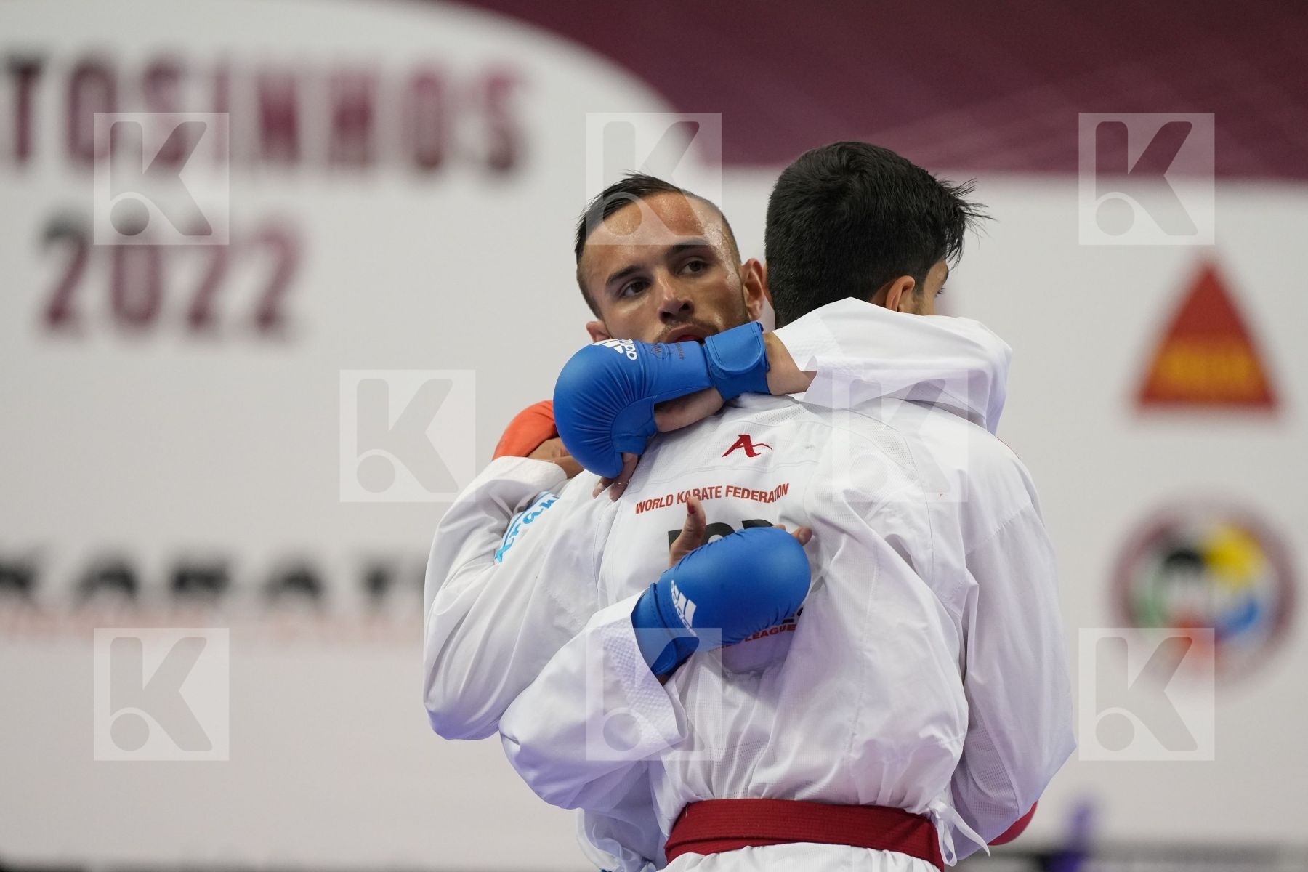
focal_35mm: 300
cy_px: 436
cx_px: 654
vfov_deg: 4.6
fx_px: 10899
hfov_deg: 6.9
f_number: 2.8
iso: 2500
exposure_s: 1/1000
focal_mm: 200
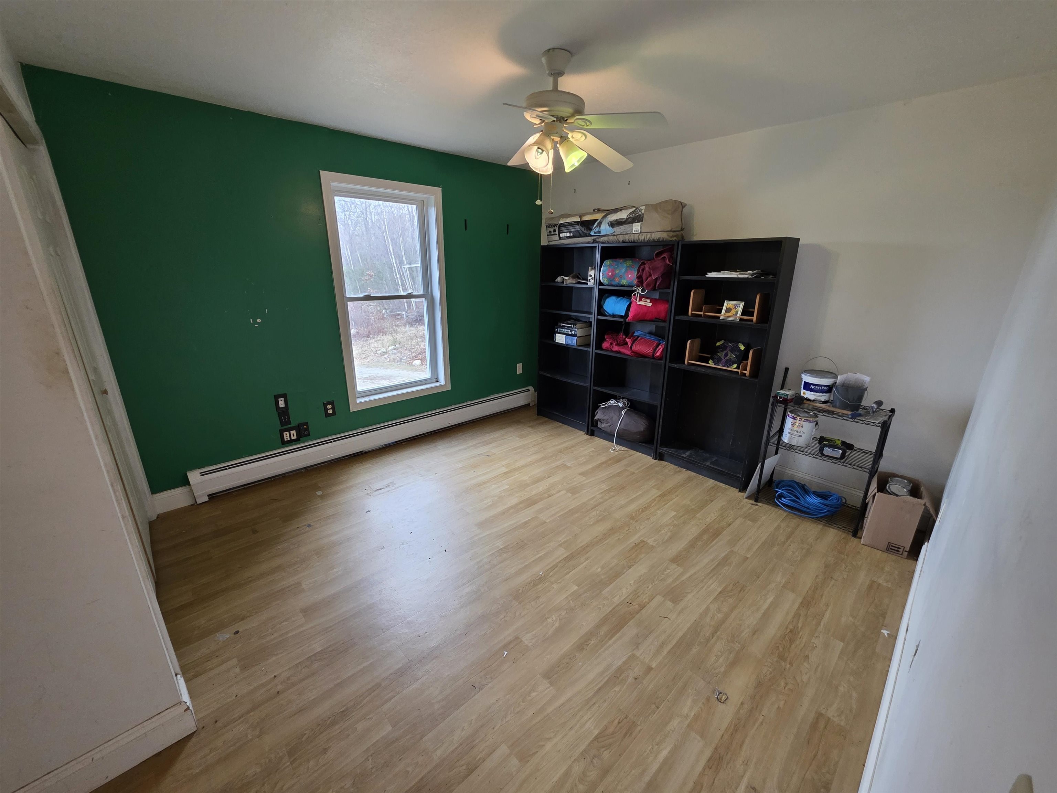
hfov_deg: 106.2
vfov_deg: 89.9
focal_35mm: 13
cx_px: 528
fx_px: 397
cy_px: 396
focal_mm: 2.2
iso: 320
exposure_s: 1/60
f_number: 1.9
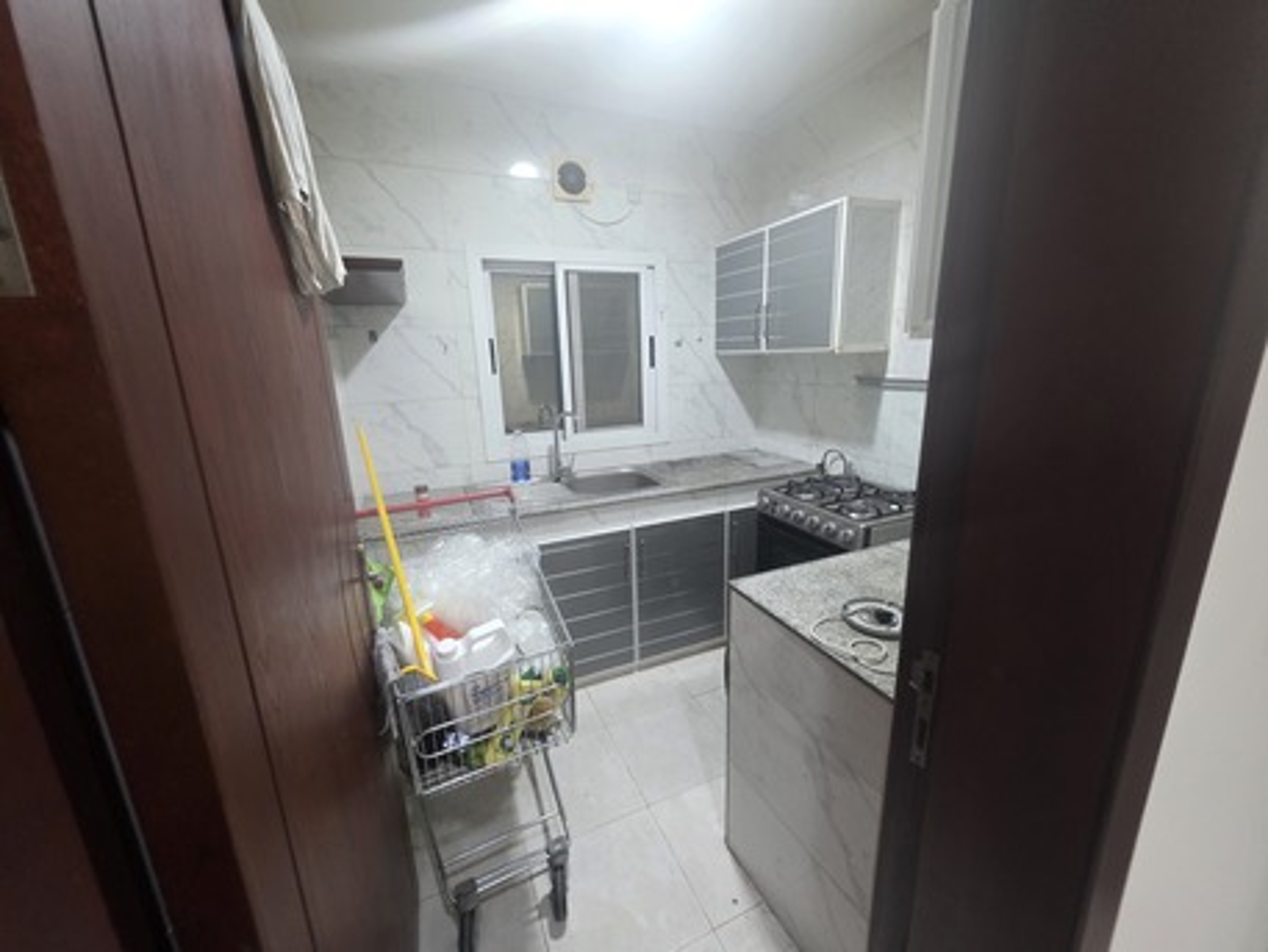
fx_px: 476
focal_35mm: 13
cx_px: 634
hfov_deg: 106.2
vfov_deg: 89.9
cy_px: 476
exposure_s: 1/50
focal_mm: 2.2
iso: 500
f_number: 1.9
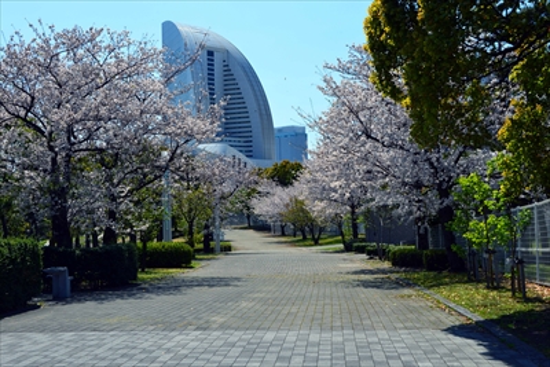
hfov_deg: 41.1
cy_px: 184
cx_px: 275
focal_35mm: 48
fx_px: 734
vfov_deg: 28.1
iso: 400
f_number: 11
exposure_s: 1/500
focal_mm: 48
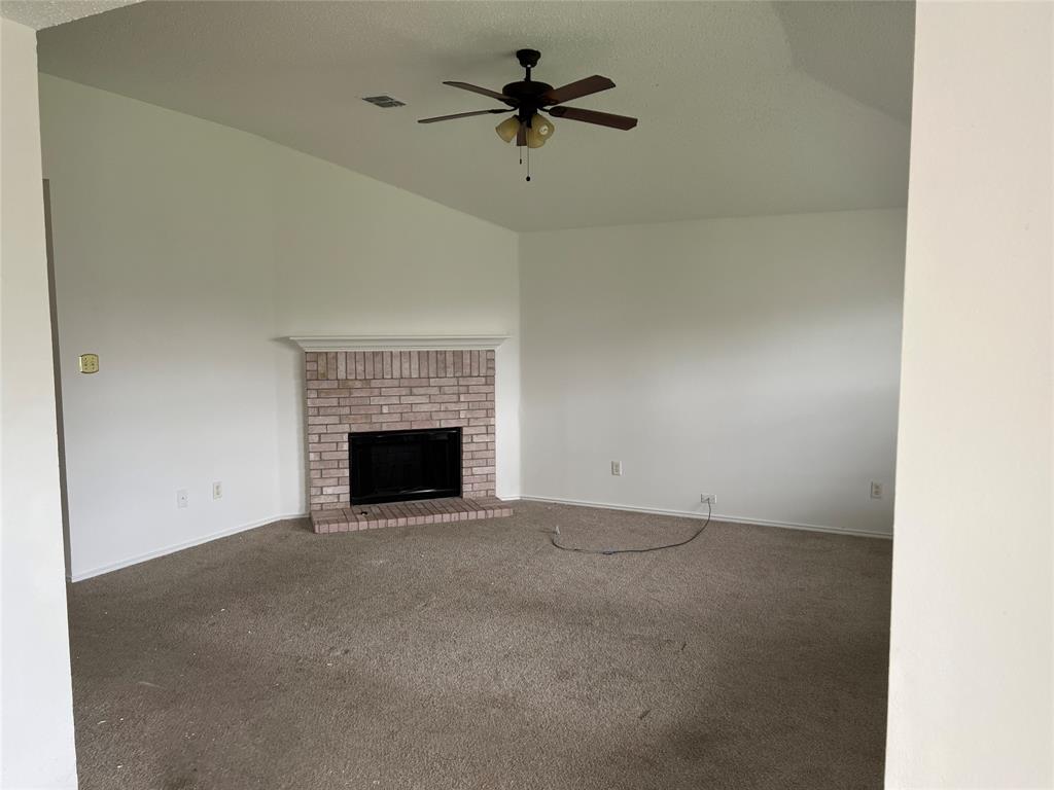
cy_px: 395
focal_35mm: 26
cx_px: 527
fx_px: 792
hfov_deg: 67.3
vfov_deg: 53.1
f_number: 1.5
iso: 100
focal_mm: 5.7
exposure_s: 1/121
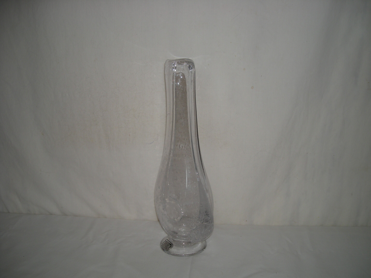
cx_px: 186
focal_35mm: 35
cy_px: 139
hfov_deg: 52.6
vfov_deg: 40.7
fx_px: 375
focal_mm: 5.7
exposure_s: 1/52
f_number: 2.8
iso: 50
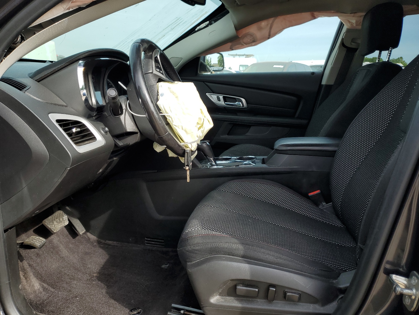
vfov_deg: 53.1
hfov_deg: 67.3
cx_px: 210
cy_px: 158
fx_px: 315
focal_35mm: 26
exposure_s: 1/1111
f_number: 1.5
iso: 50
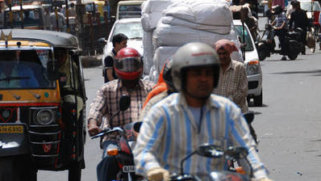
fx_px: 3065
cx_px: 255
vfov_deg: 3.4
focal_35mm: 360
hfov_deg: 6.0
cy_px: 40
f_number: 5.6
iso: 100
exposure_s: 1/500
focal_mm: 130
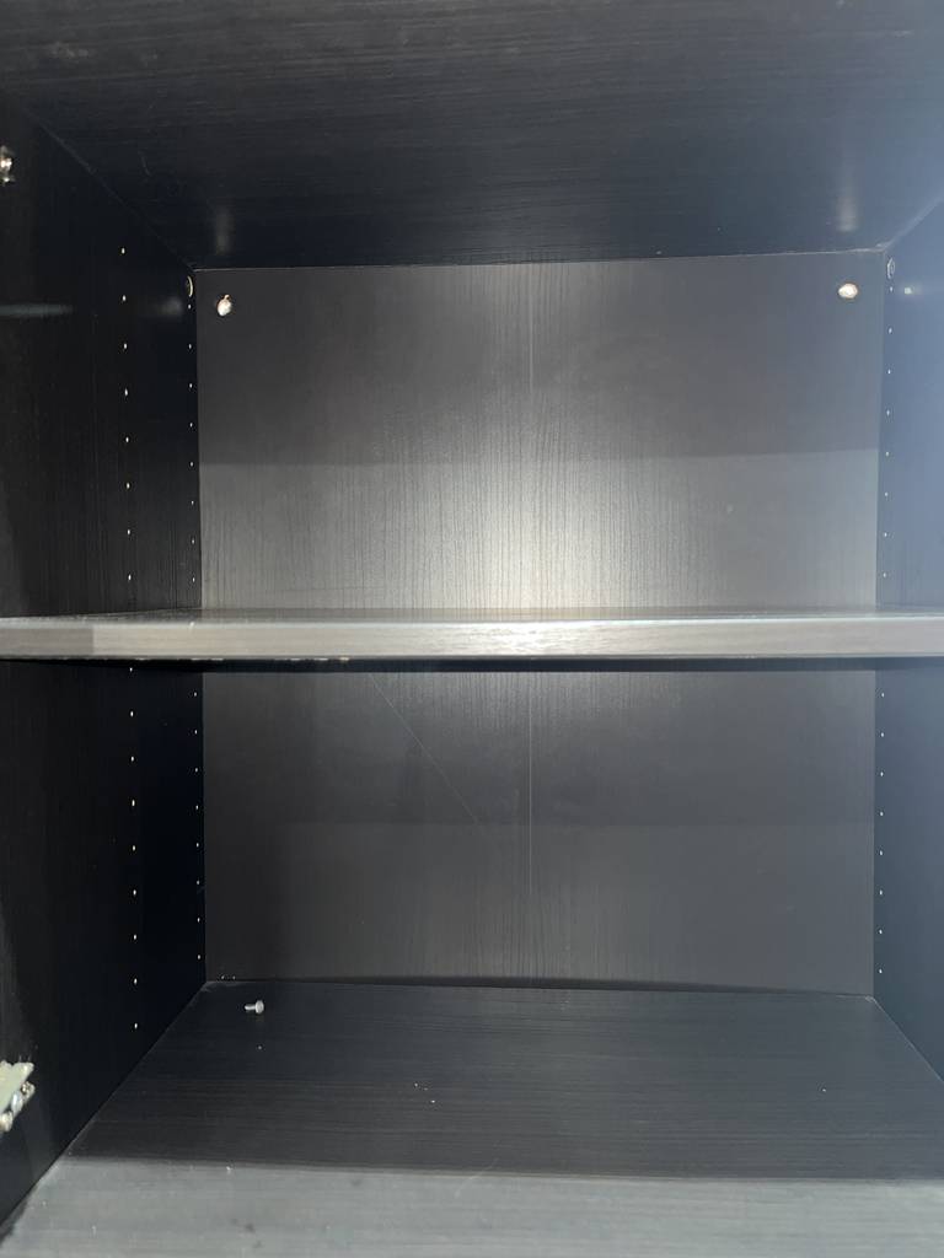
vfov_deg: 67.3
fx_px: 945
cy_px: 629
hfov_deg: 53.1
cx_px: 472
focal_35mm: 26
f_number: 1.6
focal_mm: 5.1
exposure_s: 1/6
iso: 40
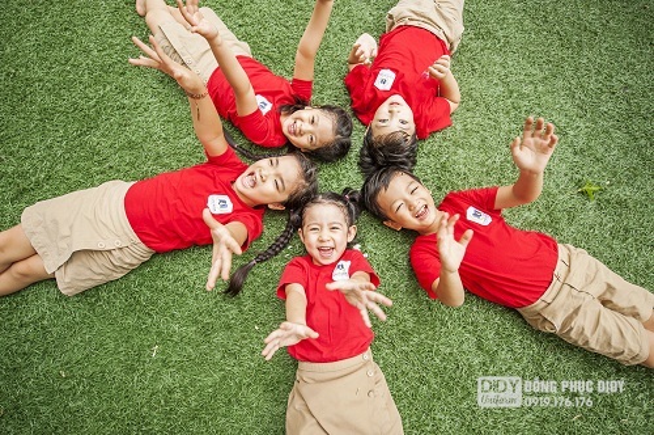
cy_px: 218
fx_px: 345
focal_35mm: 19
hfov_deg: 87.0
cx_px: 327
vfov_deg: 64.4
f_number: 2.8
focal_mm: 19
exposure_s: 1/400
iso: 320
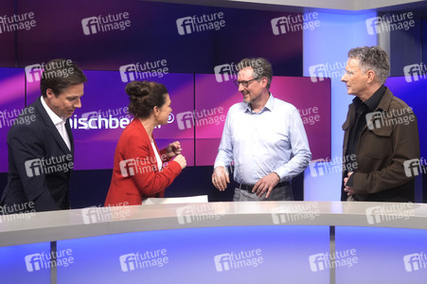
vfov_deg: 29.8
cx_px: 214
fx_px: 533
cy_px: 142
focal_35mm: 45
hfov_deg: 43.6
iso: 640
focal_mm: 30
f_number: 2.2
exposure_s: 1/250
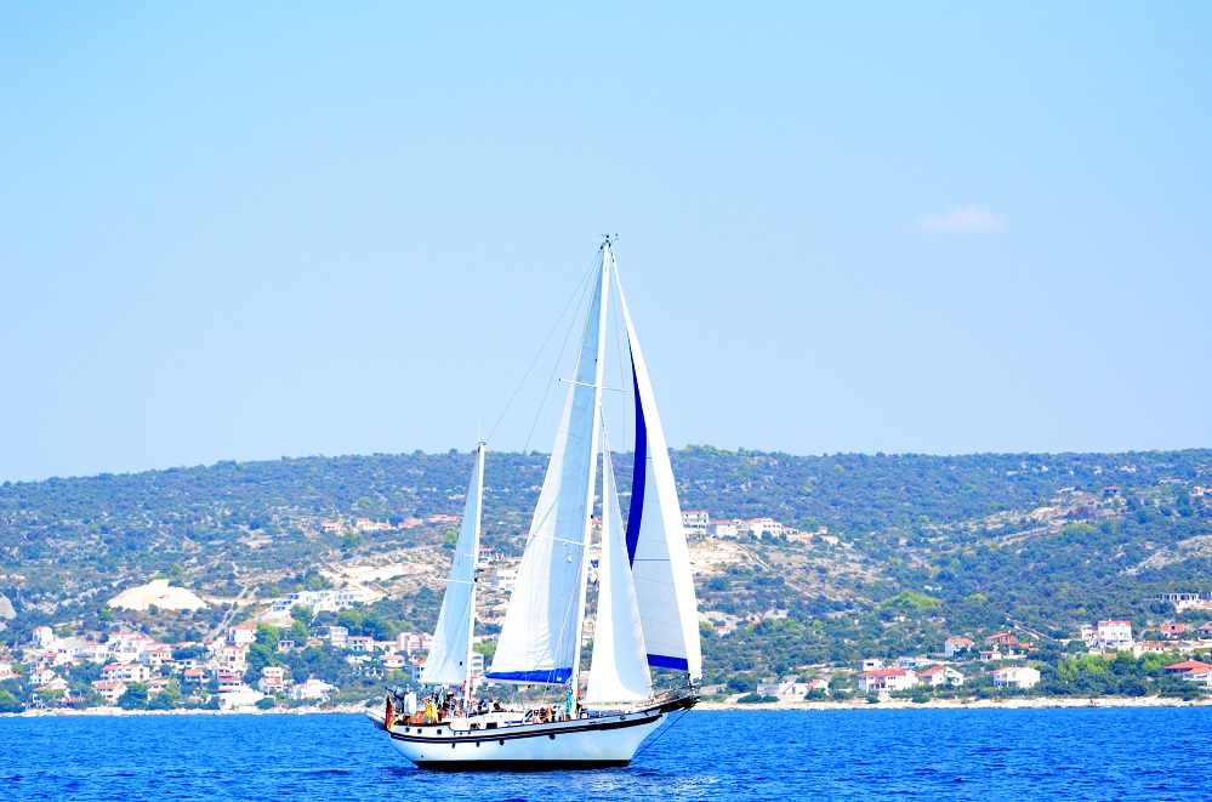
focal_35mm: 128
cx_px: 606
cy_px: 401
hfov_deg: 16.1
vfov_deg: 10.7
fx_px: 4282
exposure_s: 1/8000
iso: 1800
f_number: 4.5
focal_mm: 85
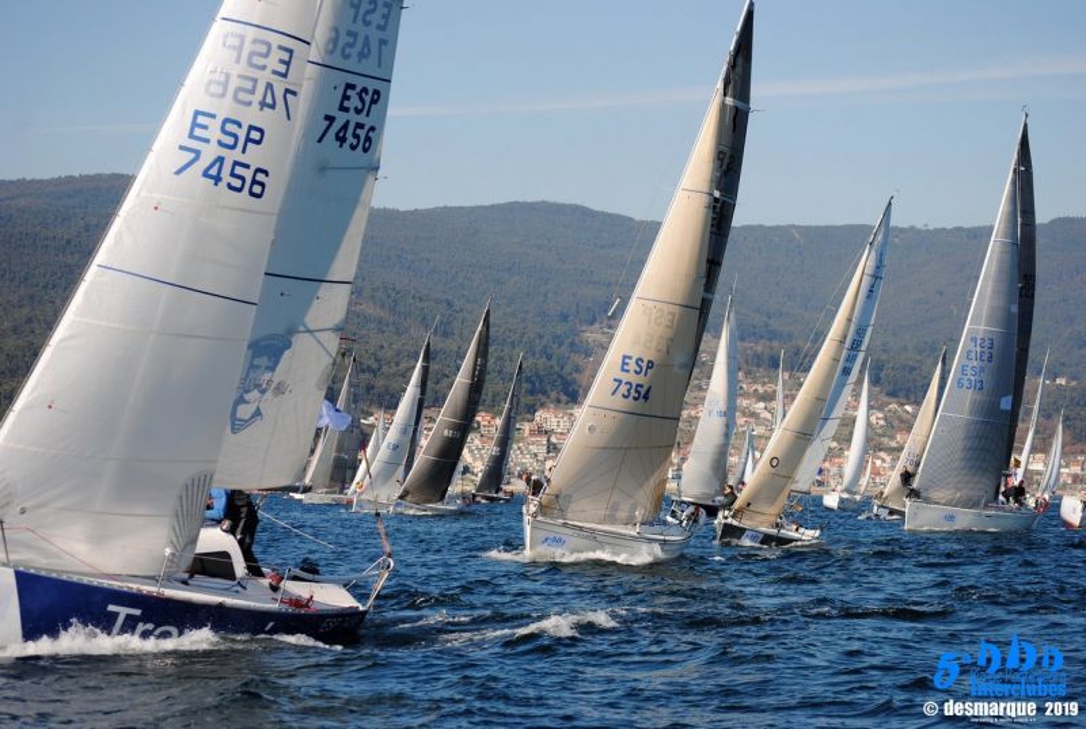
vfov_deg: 13.1
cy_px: 364
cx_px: 543
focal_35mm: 105
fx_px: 3174
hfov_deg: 19.4
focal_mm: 70
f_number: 5.6
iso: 100
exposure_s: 1/500
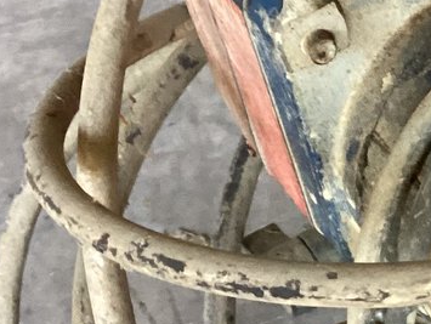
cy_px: 368
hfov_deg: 13.9
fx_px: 1645
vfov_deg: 11.1
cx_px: 661
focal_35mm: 132
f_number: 2.4
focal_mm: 3.3
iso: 320
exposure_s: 1/50
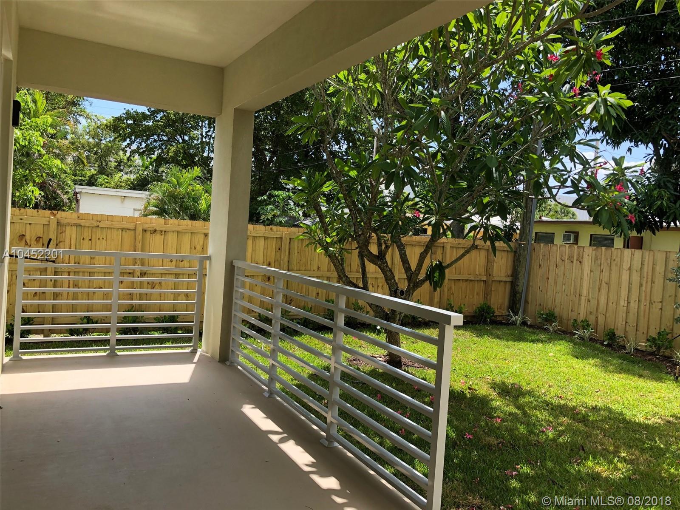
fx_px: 550
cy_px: 255
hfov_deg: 63.4
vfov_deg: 49.7
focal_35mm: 28
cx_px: 340
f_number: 1.8
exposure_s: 1/592
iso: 20
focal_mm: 3.99
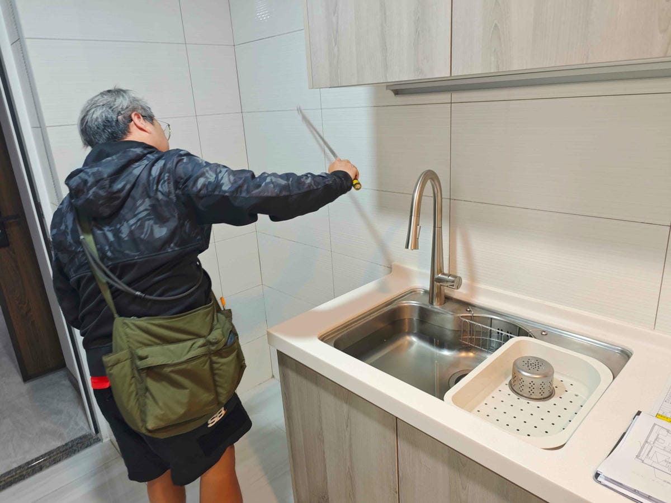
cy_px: 252
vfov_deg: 58.9
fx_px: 446
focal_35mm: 23
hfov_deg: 73.9
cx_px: 336
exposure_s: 1/60
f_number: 2
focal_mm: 8.72
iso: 320
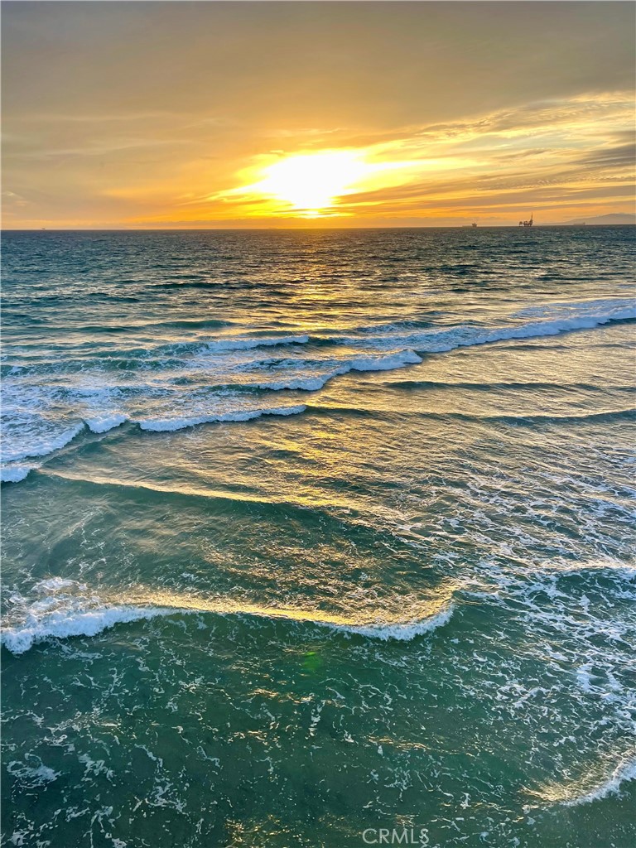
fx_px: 612
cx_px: 318
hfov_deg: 54.9
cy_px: 424
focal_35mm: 25
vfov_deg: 69.4
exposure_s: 1/315
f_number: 1.6
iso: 32
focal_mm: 5.1
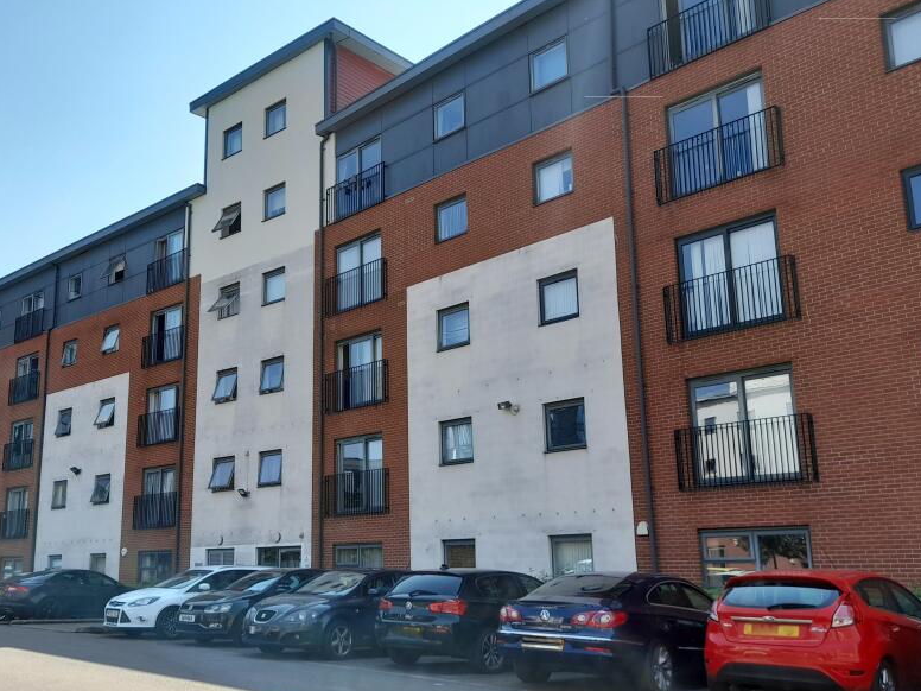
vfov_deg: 42.8
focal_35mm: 33
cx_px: 337
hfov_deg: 54.6
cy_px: 397
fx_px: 878
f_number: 2
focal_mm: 4.6
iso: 20
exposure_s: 1/363
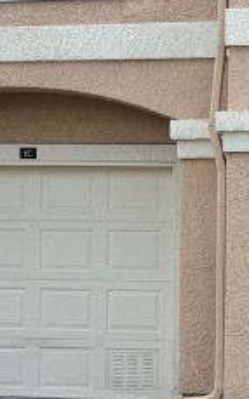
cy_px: 274
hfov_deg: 11.5
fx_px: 1239
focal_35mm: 114
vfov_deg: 18.2
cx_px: 181
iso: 80
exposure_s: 1/1869
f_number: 1.78
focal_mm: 6.76
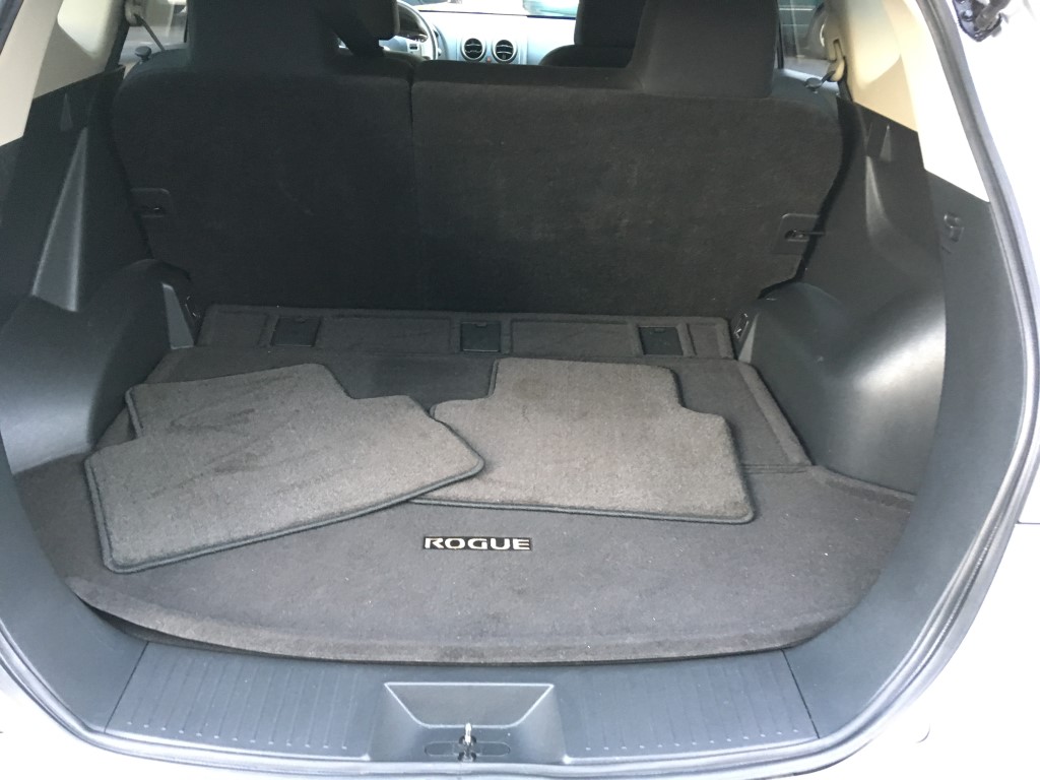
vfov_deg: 48.2
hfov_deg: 61.7
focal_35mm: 29
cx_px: 520
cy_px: 390
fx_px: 871
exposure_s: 1/15
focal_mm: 4.15
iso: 200
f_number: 2.2
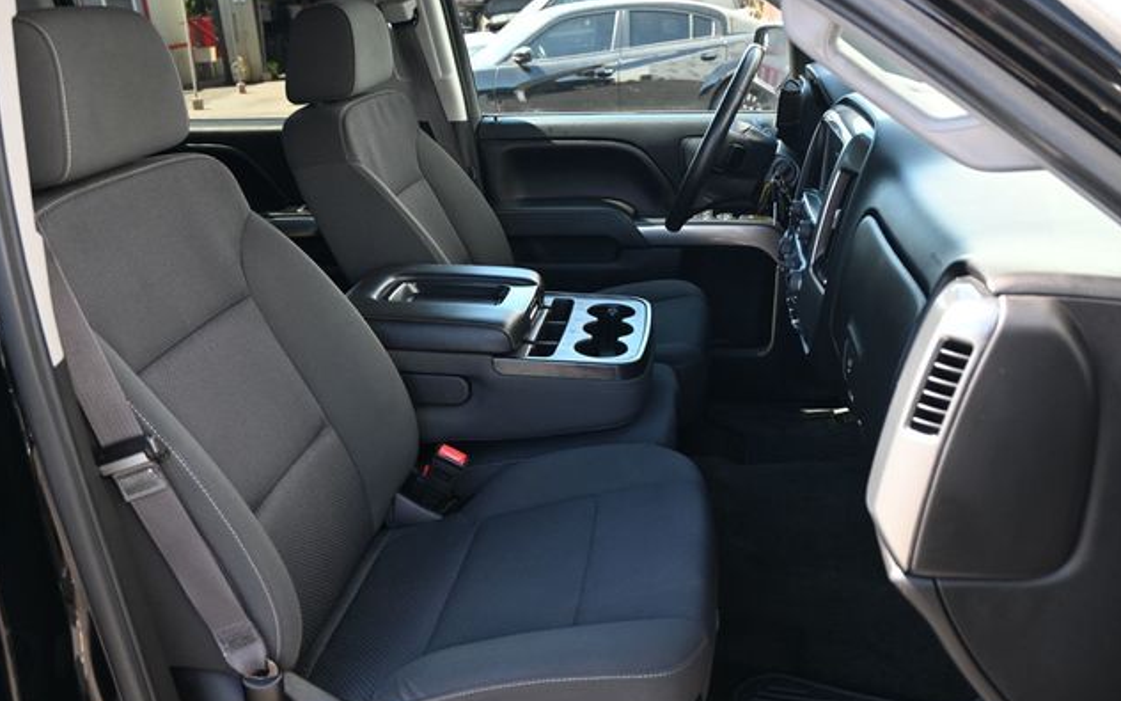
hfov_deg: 58.9
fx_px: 993
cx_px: 559
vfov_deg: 38.8
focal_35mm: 33
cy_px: 360
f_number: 4
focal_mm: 21
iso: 400
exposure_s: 1/200
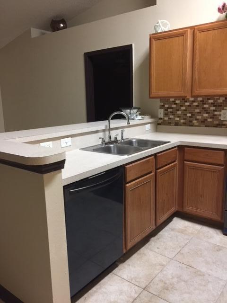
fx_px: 254
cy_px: 152
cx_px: 114
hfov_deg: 48.2
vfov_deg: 61.7
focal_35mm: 29
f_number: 2.2
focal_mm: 4.15
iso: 125
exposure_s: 1/10
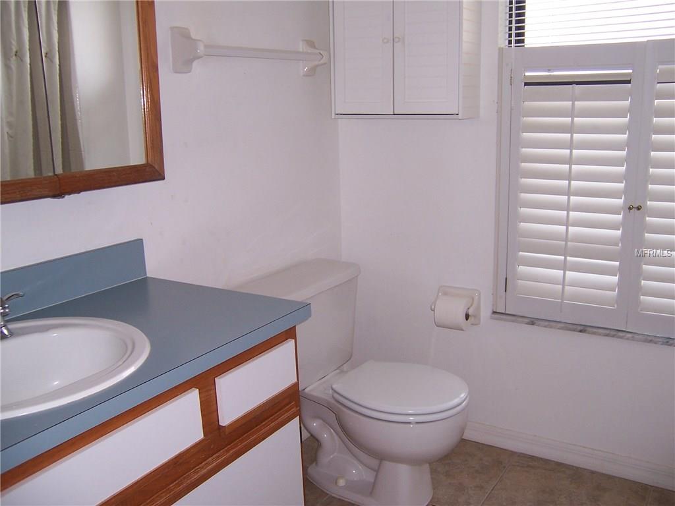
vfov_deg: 42.9
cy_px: 253
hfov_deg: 55.4
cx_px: 338
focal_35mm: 33
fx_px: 643
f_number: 2.8
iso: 80
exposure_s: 1/60
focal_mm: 5.5
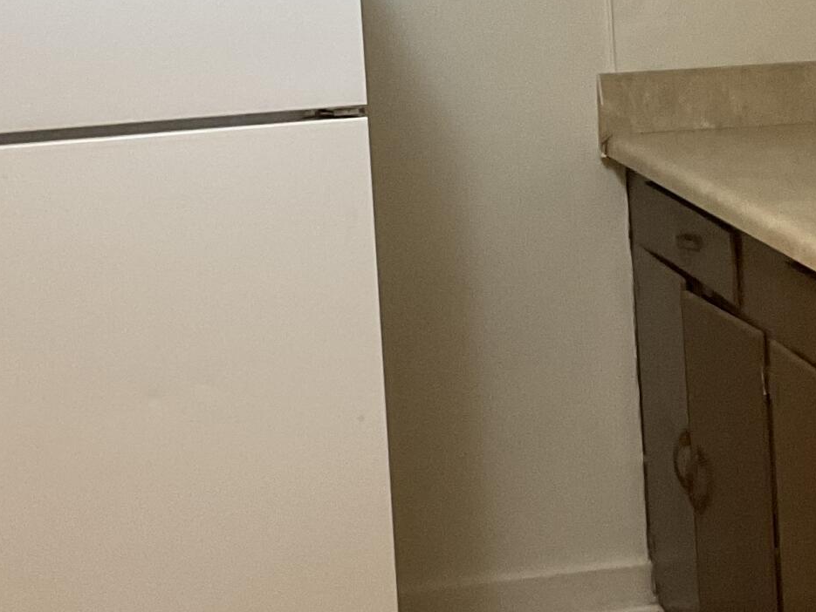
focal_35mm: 93
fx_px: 2193
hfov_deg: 21.0
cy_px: 24
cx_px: 508
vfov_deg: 15.7
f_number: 1.8
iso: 200
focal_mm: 3
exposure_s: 1/60
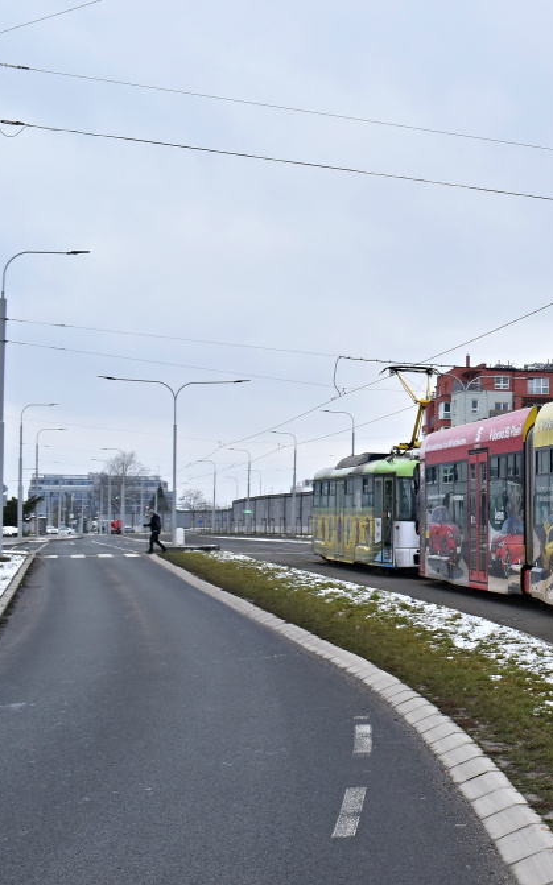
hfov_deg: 21.6
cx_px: 645
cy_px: 440
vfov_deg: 36.3
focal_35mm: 56
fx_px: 1351
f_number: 7.1
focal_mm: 24
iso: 320
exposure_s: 1/200
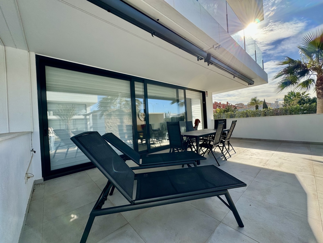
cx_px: 162
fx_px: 131
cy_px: 122
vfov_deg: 85.7
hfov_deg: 102.1
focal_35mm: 14
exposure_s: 1/1299
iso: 50
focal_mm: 2.22
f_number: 2.2
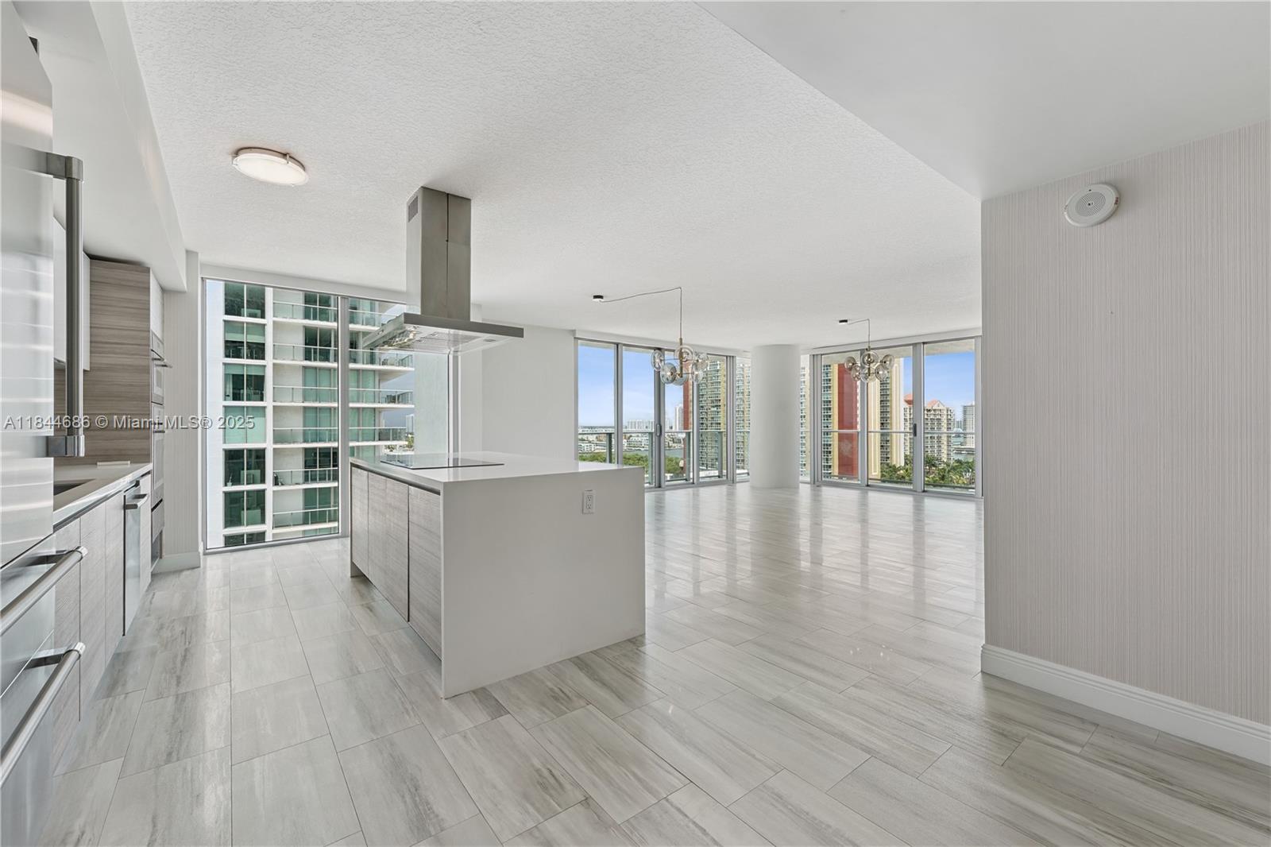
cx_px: 636
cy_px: 424
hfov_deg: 104.3
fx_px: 494
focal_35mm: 14
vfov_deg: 81.2
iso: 100
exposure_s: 1/20
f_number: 11
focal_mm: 14
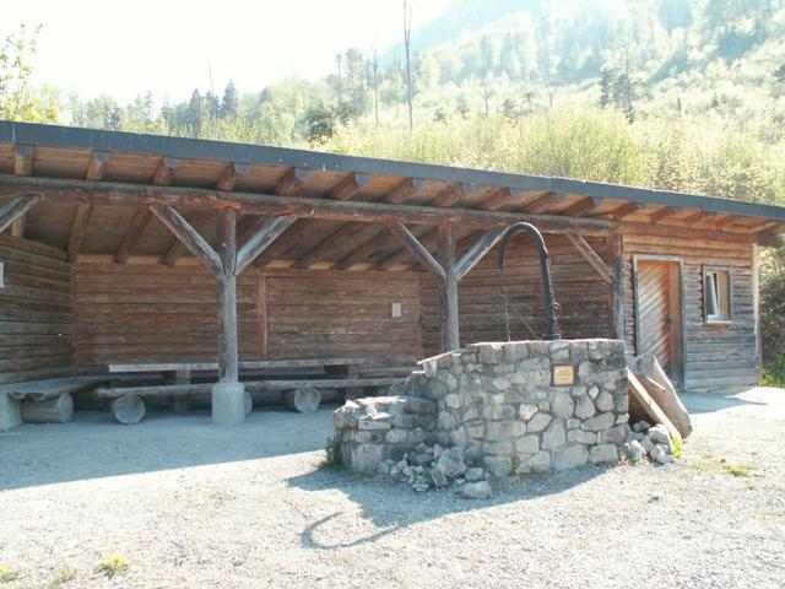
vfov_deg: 40.7
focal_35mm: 35
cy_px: 294
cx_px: 392
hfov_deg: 52.6
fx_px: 794
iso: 50
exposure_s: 1/160
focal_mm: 5.86
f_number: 2.8
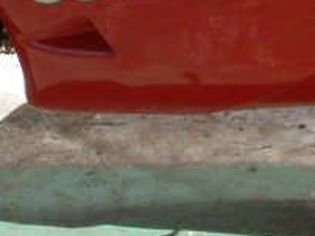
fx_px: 2136
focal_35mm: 235
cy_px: -256
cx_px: 371
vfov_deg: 6.1
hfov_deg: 8.4
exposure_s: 1/100
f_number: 10
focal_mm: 6.6
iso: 64
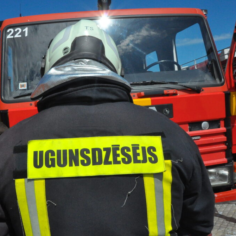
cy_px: 119
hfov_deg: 46.6
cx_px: 83
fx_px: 270
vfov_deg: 47.2
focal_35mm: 35
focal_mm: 18
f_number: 18
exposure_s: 1/1250
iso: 1600
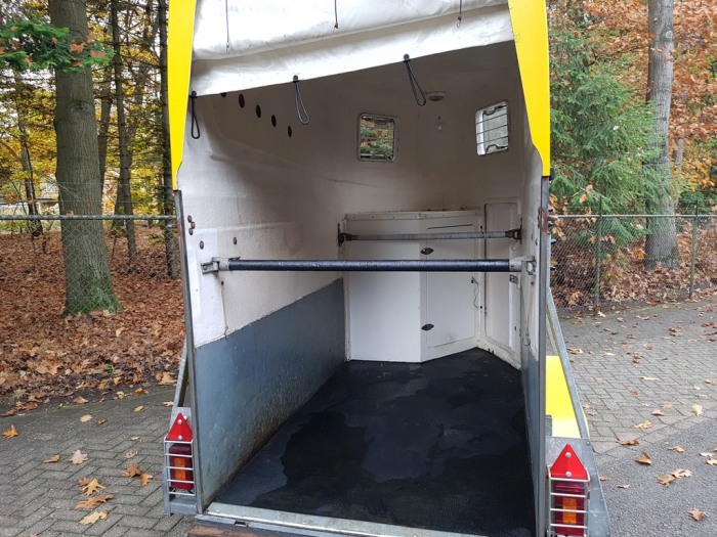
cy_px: 268
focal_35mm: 26
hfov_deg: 67.3
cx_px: 358
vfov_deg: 53.1
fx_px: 539
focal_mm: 4.2
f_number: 1.7
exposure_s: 1/100
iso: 100
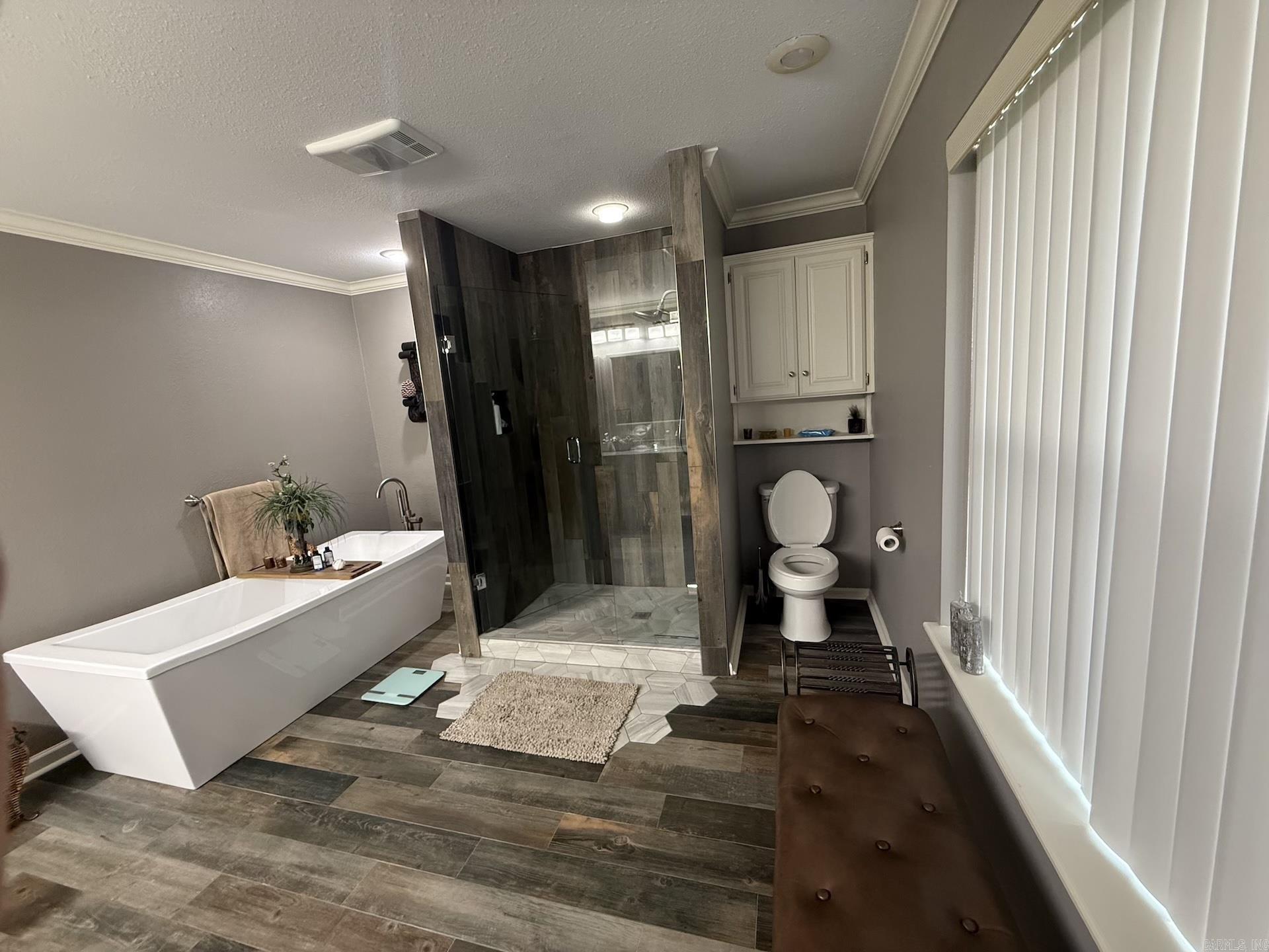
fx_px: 513
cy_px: 476
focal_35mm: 14
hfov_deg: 102.1
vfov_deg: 85.7
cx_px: 634
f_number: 2.2
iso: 400
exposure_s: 1/60
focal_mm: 2.22
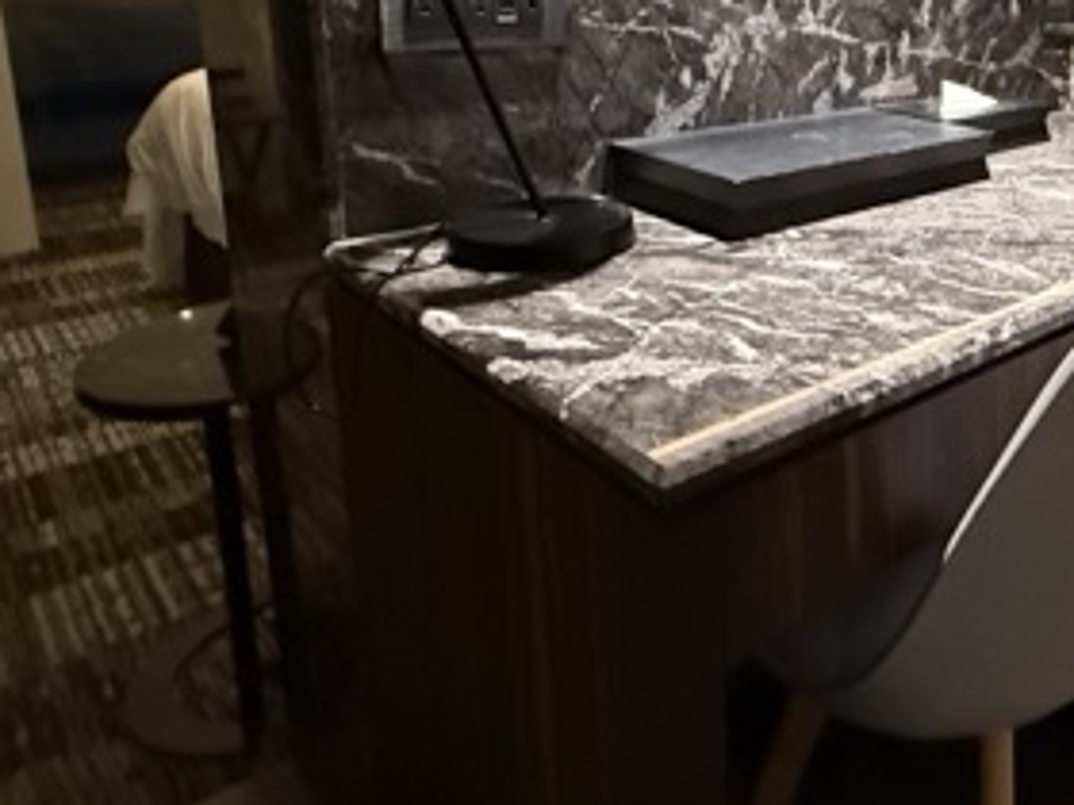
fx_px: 993
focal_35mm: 32
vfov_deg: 41.9
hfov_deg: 49.5
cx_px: 997
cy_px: 142
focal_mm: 2.22
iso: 1250
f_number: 2.2
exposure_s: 1/60
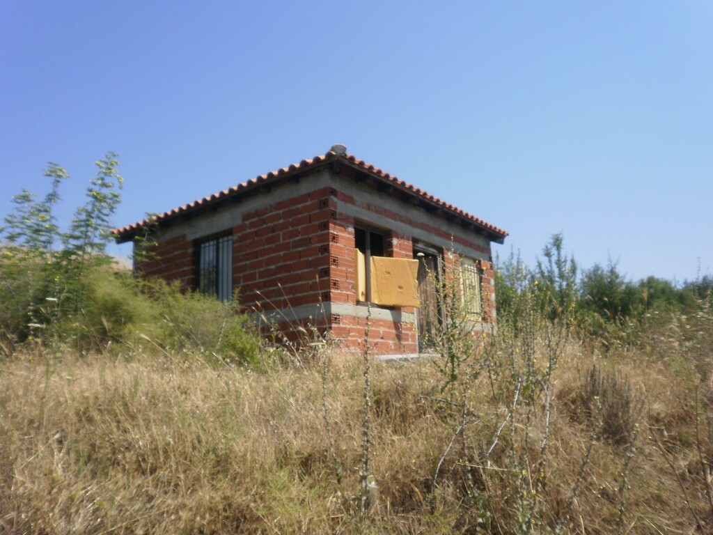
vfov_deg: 53.1
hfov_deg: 67.3
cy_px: 268
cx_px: 356
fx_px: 536
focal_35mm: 26
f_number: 7.8
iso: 100
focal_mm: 4.65
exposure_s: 1/200
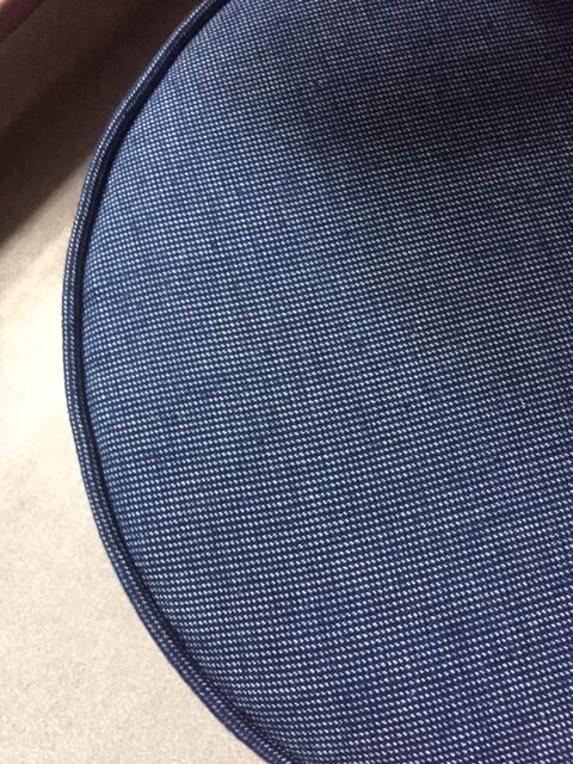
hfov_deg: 48.2
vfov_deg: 61.7
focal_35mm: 29
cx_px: 286
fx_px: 640
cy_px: 382
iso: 250
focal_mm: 4.15
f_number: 2.2
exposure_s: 1/17
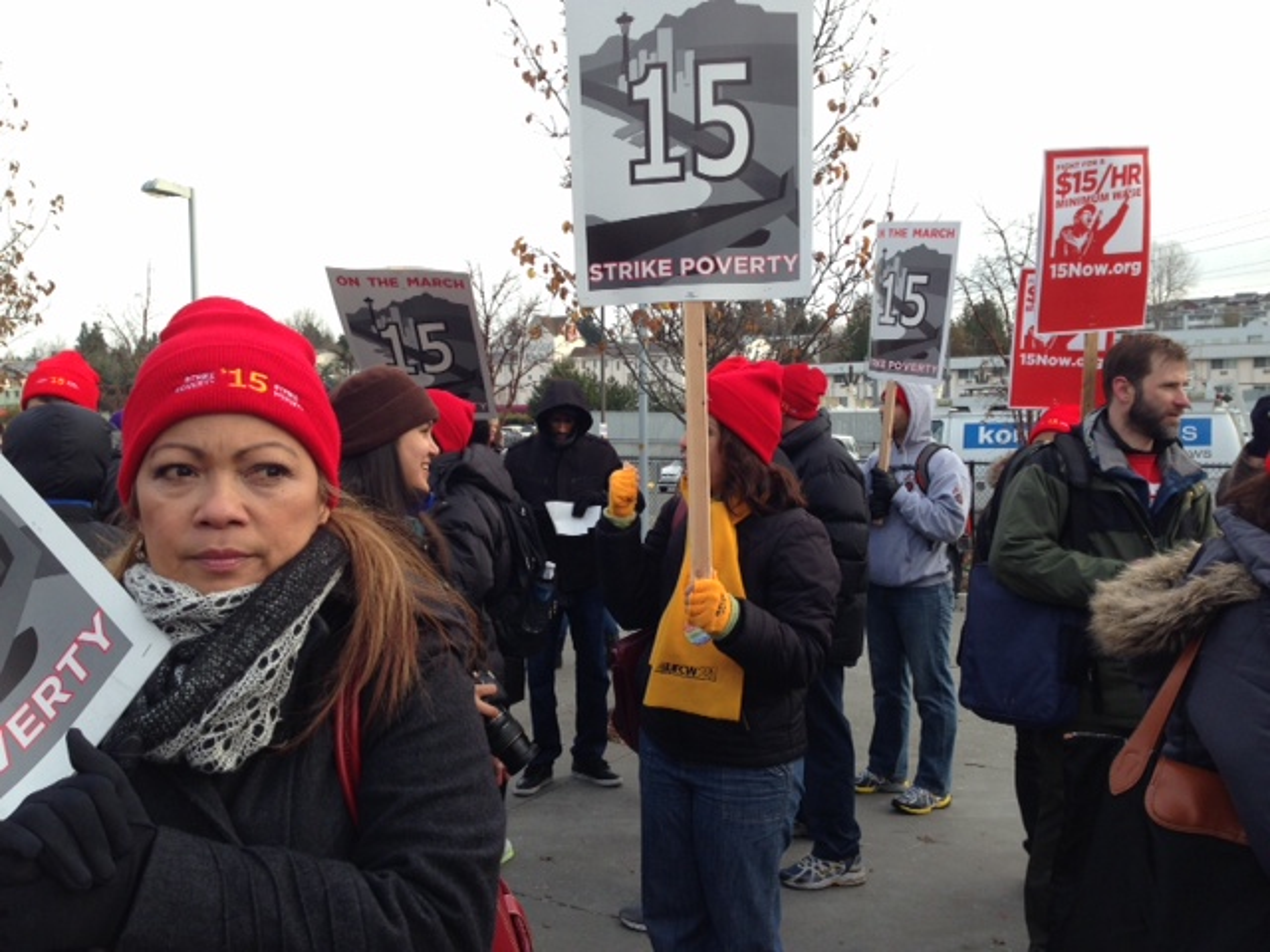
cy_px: 476
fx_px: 1211
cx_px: 635
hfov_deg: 55.4
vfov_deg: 42.9
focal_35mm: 33
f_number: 2.4
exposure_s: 1/258
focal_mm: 4.12
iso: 50
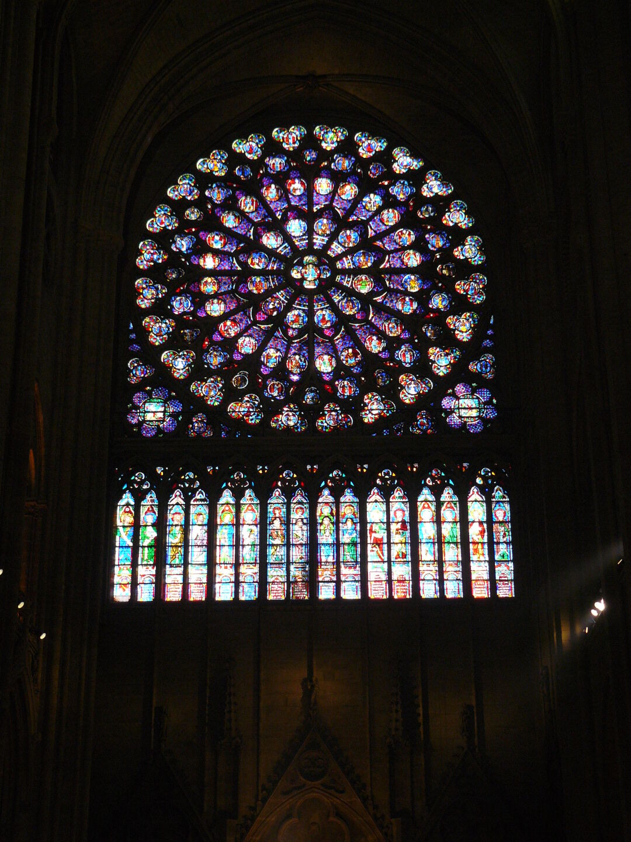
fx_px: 1434
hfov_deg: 24.8
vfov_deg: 32.7
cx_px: 316
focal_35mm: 59
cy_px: 421
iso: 200
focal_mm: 9.8
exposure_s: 1/20
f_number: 3.2
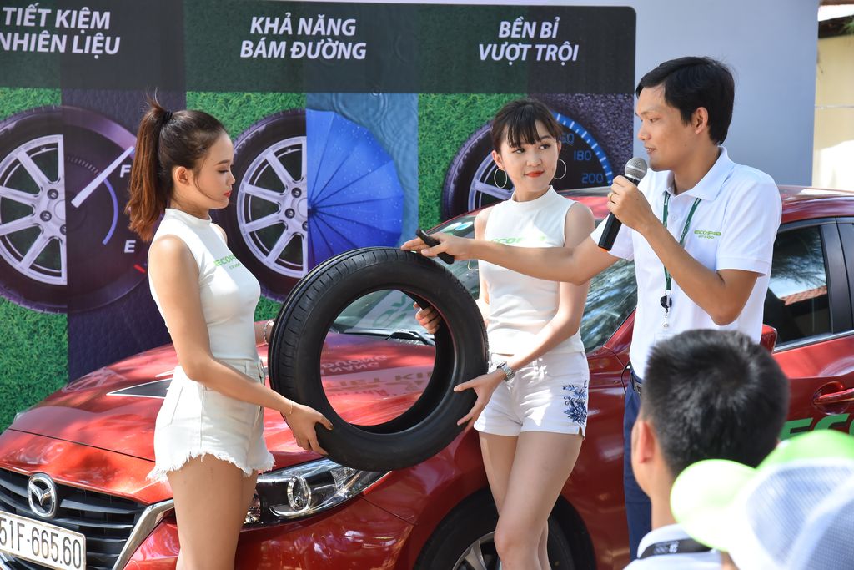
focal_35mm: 82
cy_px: 285
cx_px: 427
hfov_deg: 24.8
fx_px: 1945
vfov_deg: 16.7
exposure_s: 1/250
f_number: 9
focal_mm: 82
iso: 1600
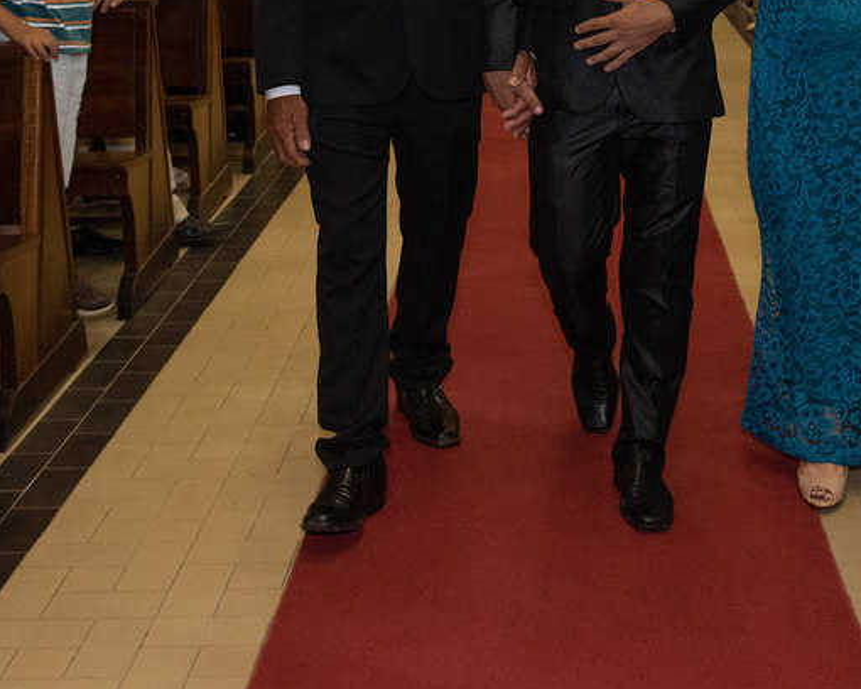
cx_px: 633
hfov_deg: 29.2
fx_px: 1631
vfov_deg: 23.0
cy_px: 19
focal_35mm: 64
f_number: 3.5
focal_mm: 29
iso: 3200
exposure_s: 1/80
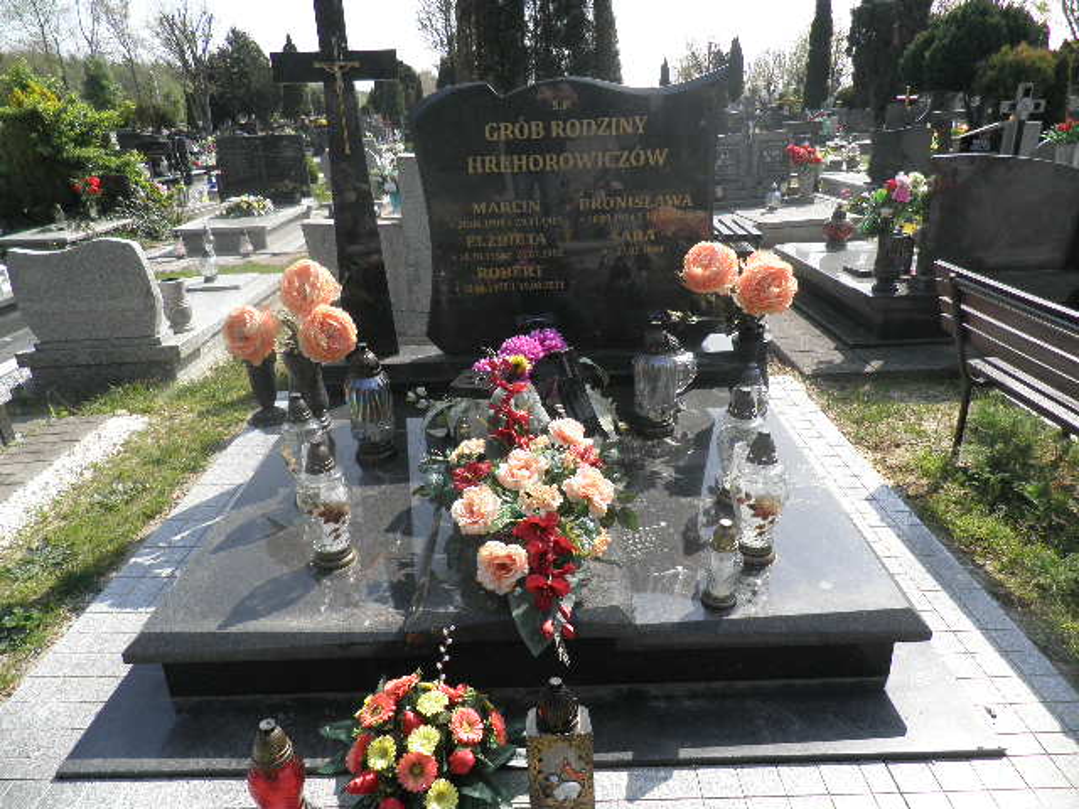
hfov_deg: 71.6
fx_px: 748
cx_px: 540
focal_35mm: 24
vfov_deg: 56.8
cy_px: 404
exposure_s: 1/640
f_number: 3.3
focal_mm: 4.3
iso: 64
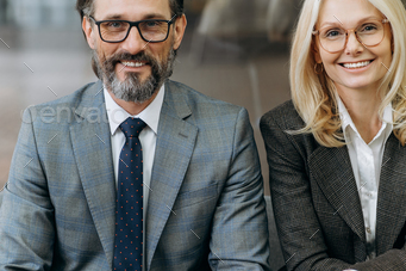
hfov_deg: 14.0
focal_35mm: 147
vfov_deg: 9.3
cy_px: 170
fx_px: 1657
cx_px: 249
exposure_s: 1/160
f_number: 2.8
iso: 500
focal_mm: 85
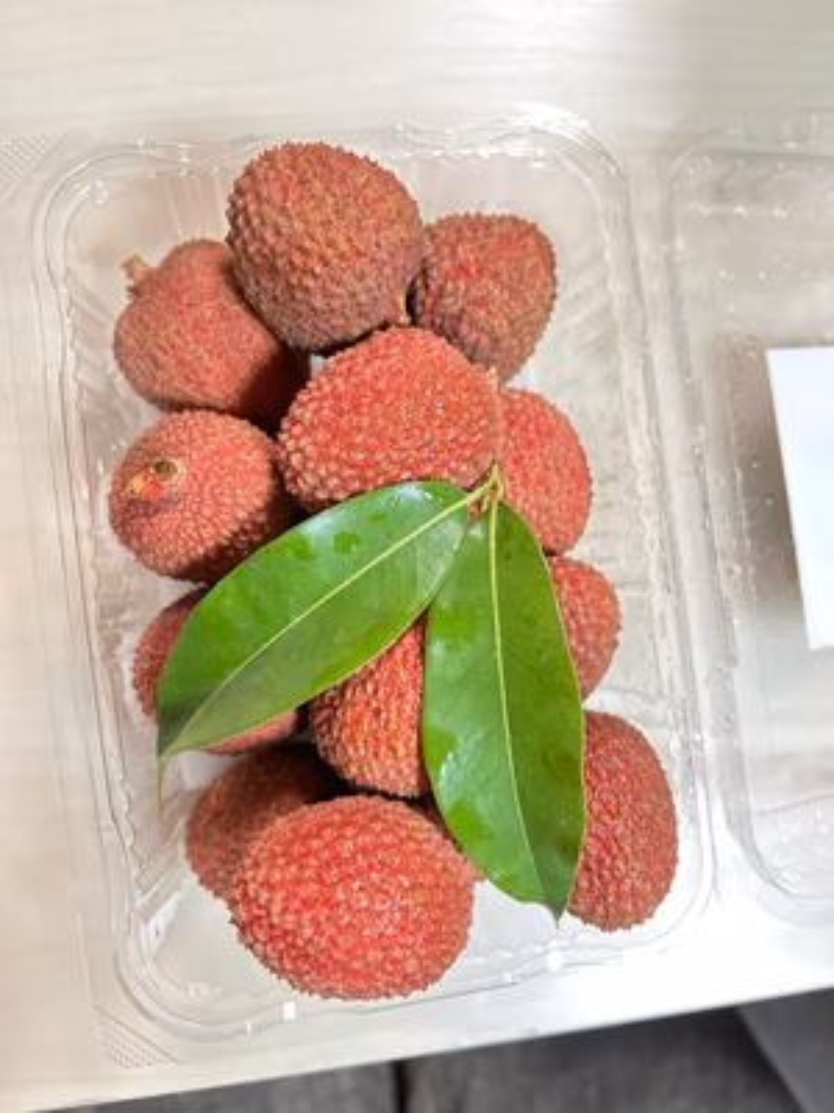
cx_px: 417
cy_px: 556
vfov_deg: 67.3
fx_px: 835
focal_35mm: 26
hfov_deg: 53.1
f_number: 1.5
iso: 500
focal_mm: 5.7
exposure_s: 1/40
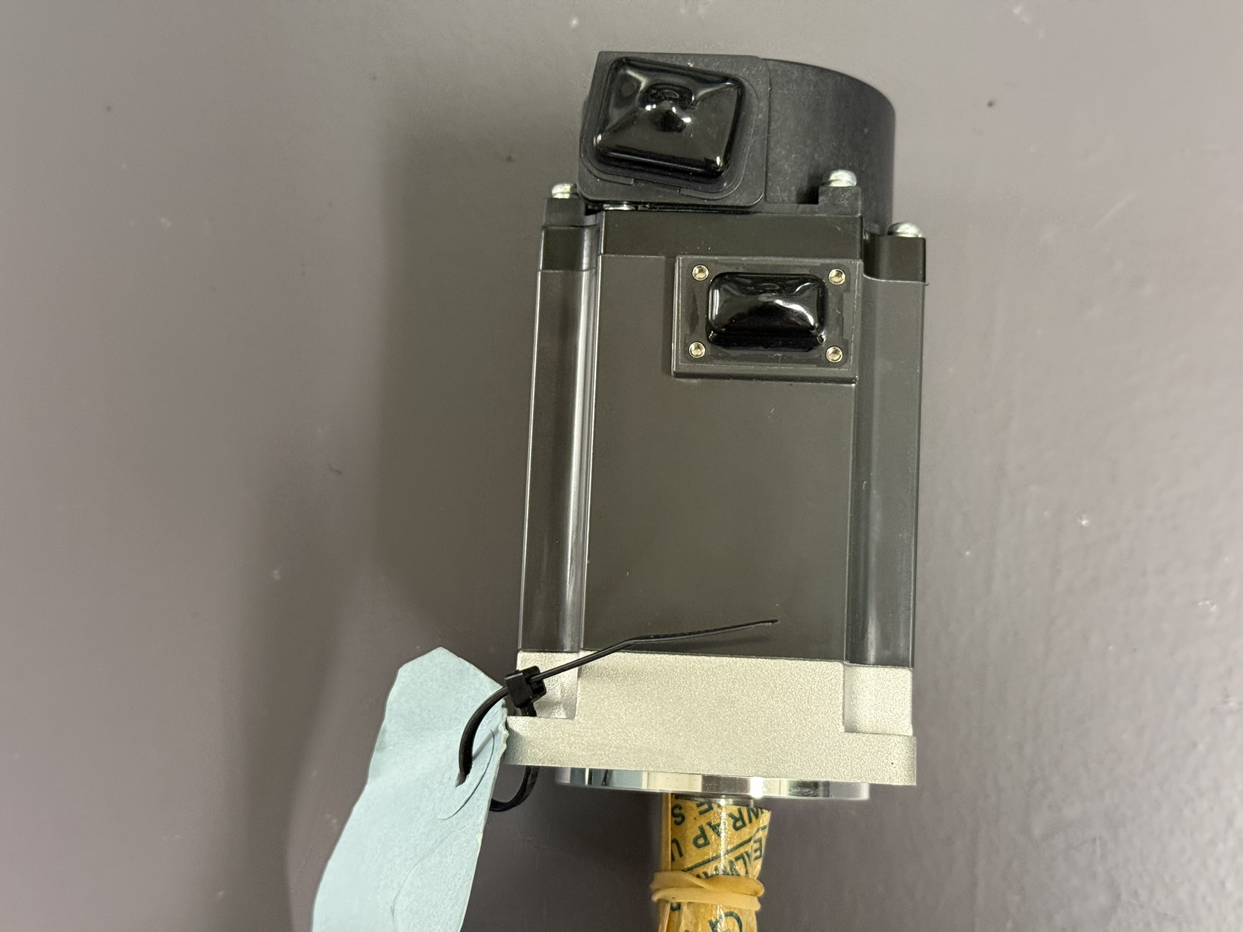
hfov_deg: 39.7
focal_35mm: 48
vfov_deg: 30.3
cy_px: 466
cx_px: 622
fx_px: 1724
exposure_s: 1/25
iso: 500
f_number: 1.78
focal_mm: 6.76
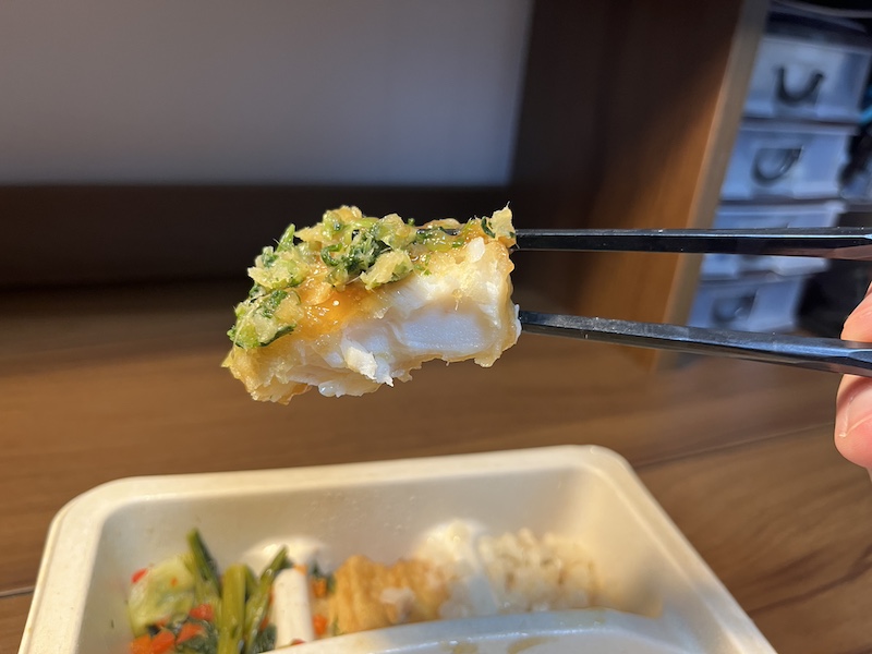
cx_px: 436
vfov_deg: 53.1
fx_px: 655
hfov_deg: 67.3
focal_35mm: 26
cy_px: 327
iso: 80
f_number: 1.6
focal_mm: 5.1
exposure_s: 1/50
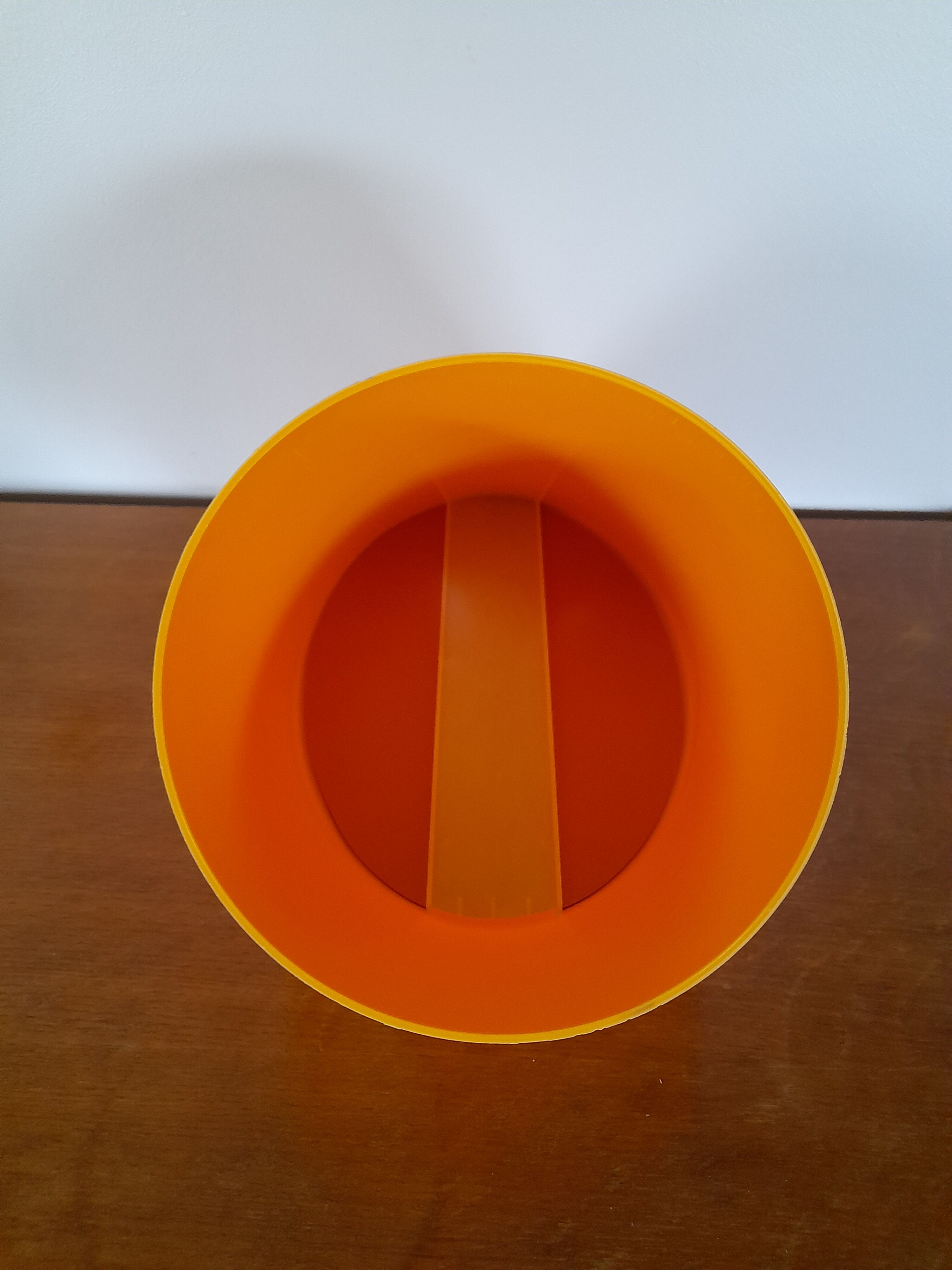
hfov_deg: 54.9
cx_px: 476
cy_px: 635
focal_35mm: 25
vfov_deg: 69.4
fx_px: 917
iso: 320
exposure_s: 1/60
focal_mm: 4.6
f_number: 2
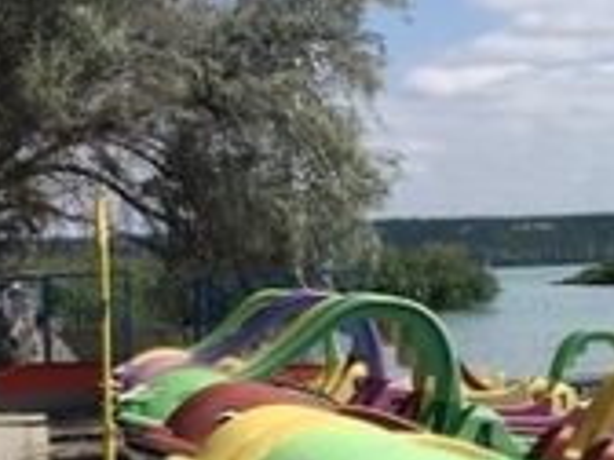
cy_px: 232
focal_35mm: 107
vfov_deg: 13.8
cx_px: 877
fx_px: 1898
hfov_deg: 16.9
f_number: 2.2
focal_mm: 4.15
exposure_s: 1/2404
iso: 25
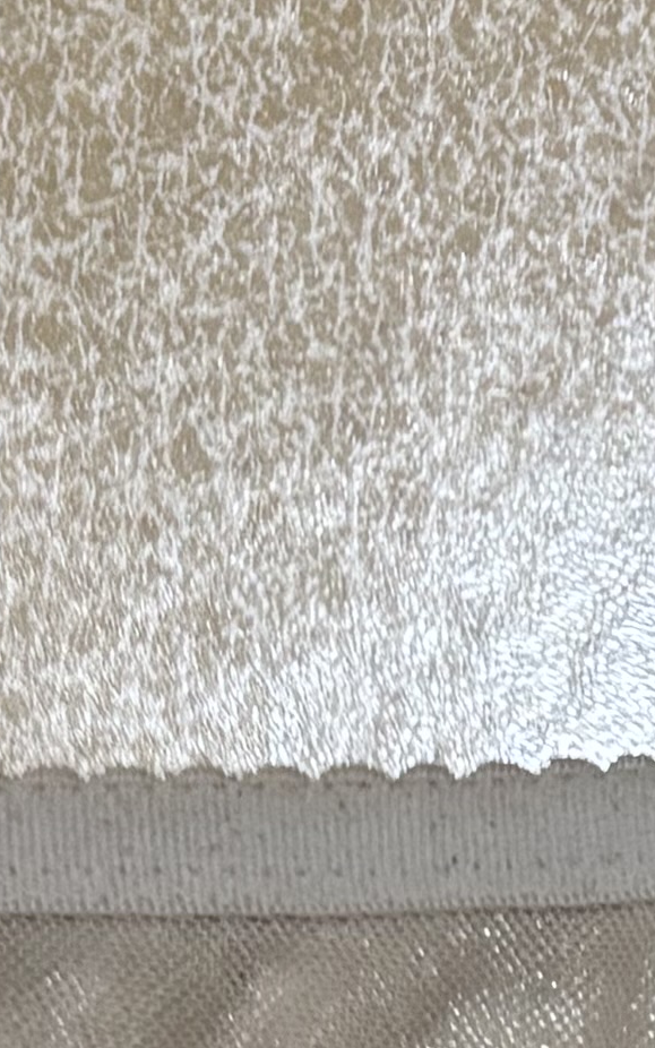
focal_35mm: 170
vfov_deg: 12.3
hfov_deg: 7.4
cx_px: 1282
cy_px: 721
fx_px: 4854
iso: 250
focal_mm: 5.96
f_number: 1.6
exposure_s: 1/50
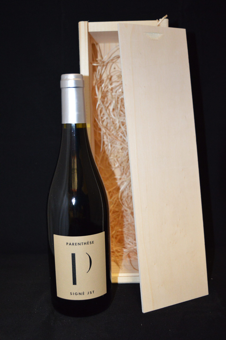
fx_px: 396
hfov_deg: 31.8
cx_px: 113
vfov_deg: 46.4
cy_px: 170
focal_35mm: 42
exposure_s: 1/60
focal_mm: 28
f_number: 4.2
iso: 1800
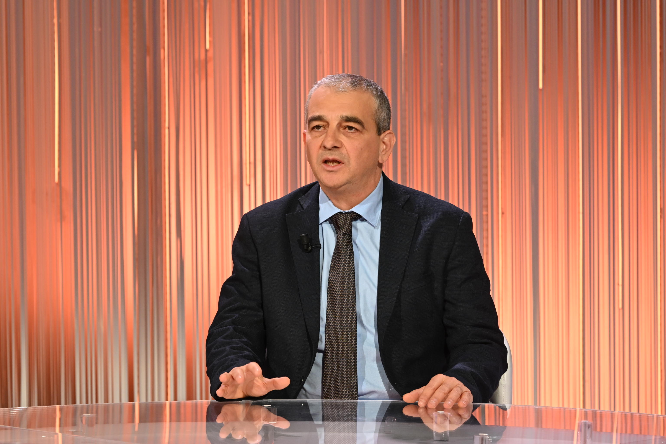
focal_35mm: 180
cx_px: 333
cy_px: 222
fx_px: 3329
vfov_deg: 7.6
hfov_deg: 11.4
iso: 560
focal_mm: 120
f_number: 6.3
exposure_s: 1/100
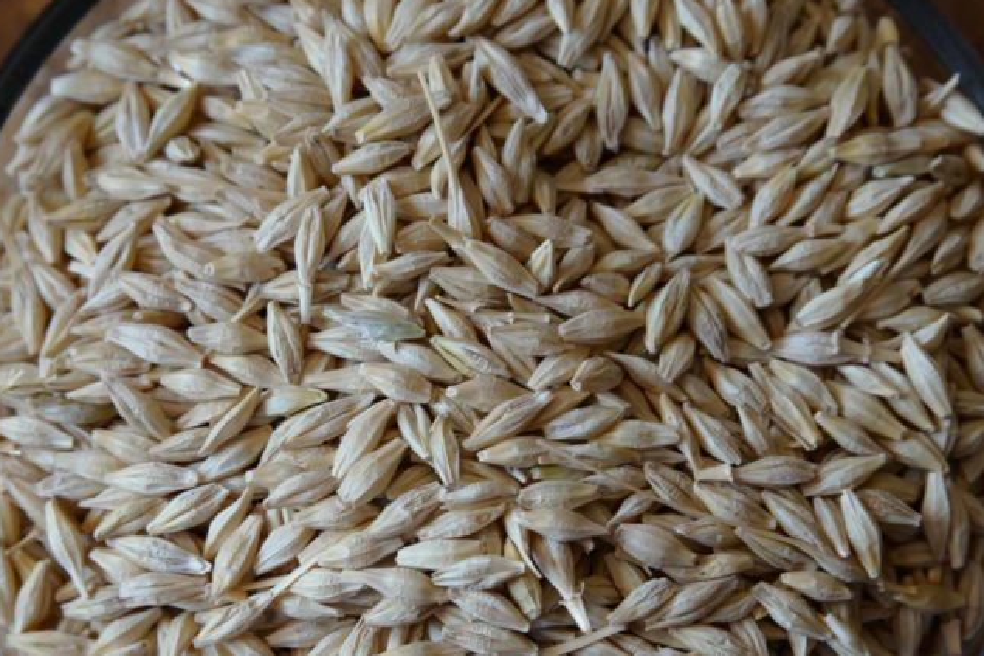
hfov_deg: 16.9
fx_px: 3306
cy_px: 419
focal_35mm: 121
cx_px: 541
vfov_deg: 11.3
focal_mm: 75
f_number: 10
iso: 1250
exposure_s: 1/80
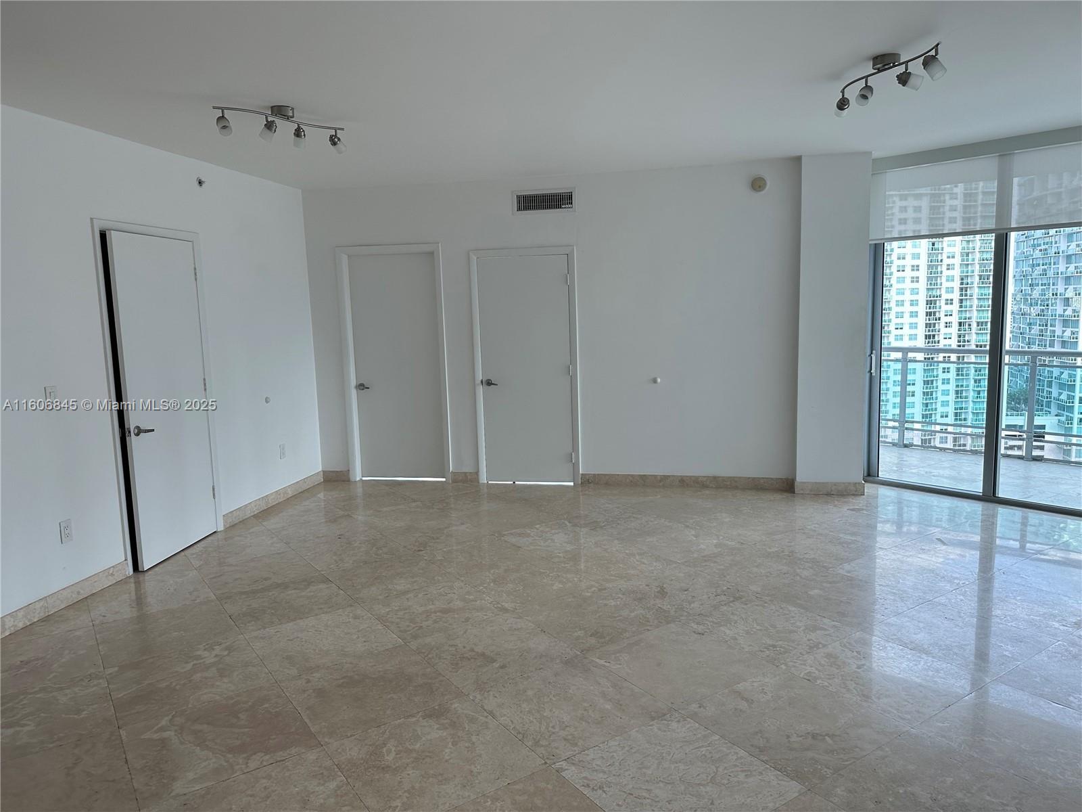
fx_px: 750
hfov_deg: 71.6
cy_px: 406
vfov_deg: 56.8
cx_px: 541
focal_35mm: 24
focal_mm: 6.86
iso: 100
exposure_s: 1/161
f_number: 1.78
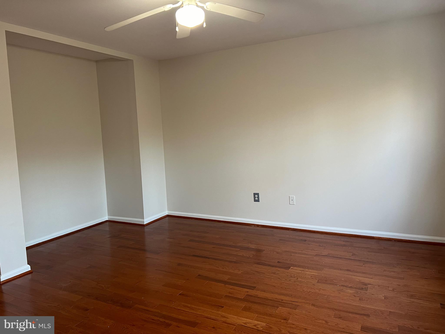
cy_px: 167
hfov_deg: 67.3
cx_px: 222
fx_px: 334
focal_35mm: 26
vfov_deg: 53.1
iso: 125
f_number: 1.5
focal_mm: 5.7
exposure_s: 1/60
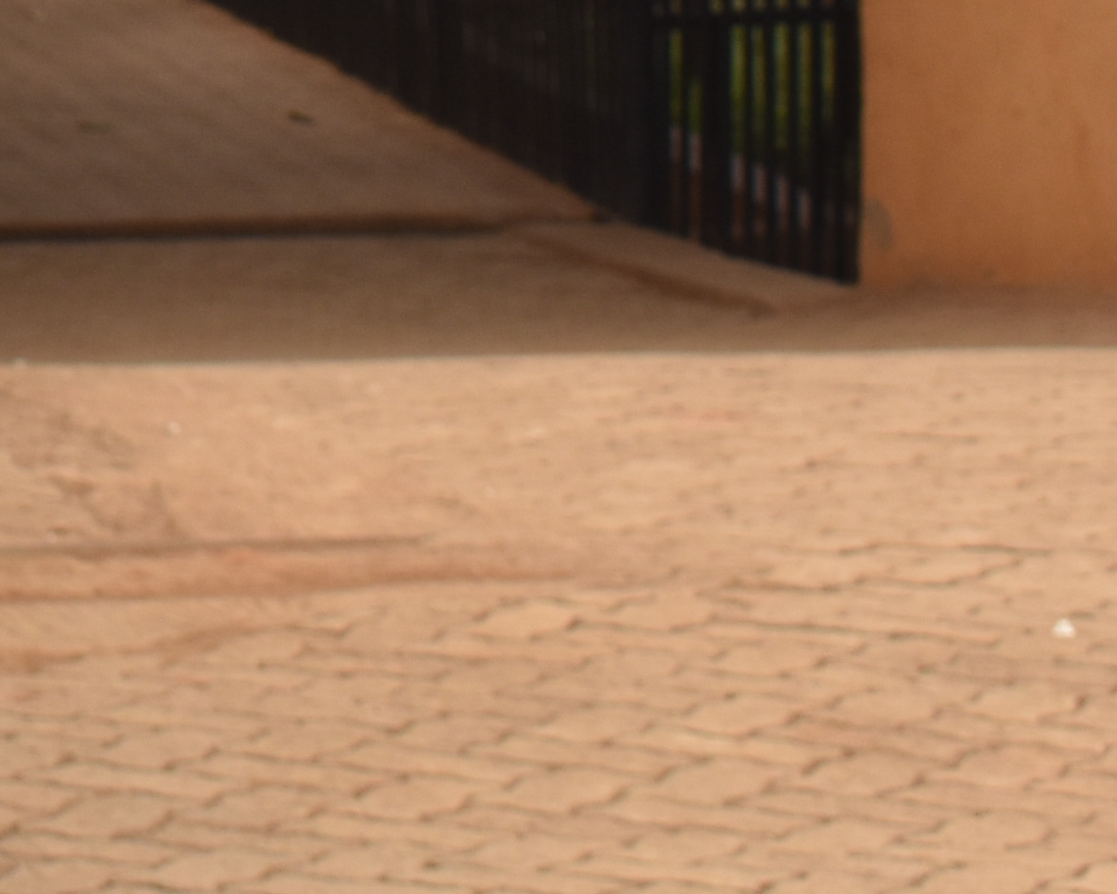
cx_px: -1187
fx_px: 7587
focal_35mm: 229
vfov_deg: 6.5
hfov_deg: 8.0
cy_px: -940
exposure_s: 1/250
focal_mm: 31
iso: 200
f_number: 8
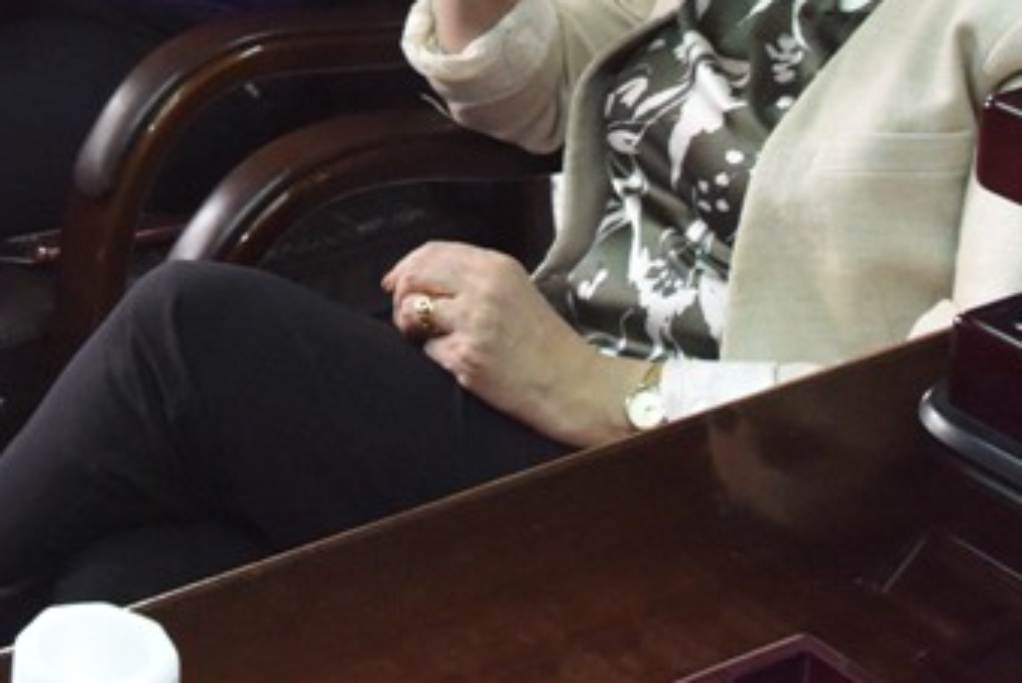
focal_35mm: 106
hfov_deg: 18.7
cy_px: -334
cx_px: -33
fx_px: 3012
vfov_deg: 12.3
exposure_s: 1/250
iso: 10000
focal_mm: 35
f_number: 8
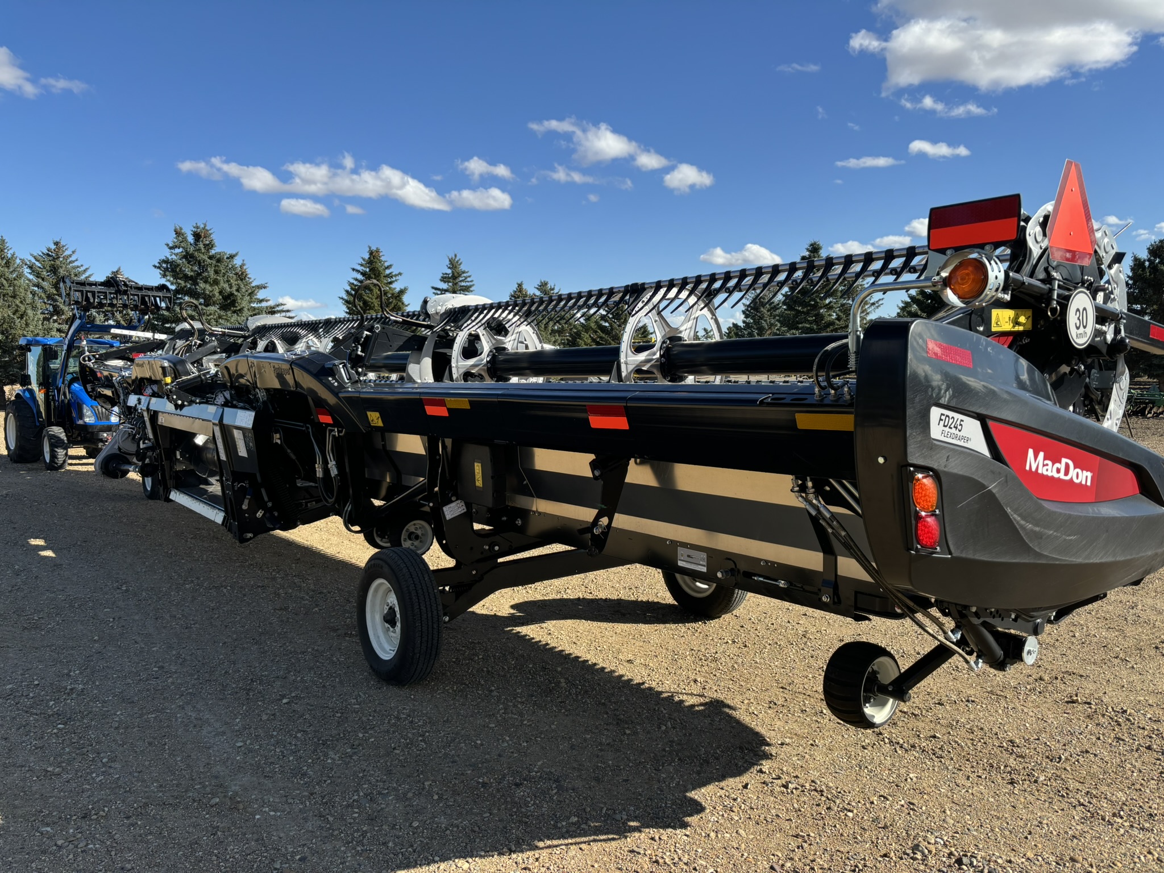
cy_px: 436
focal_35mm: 26
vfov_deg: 53.1
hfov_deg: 67.3
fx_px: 874
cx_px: 582
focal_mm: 5.96
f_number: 1.6
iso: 50
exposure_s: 1/1845
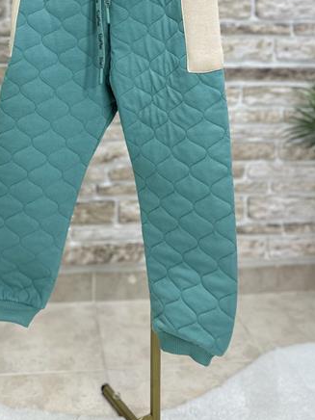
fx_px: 534
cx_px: 100
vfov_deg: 40.9
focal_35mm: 44
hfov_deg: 32.5
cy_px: 77
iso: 100
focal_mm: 6.86
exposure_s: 1/100
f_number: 1.78
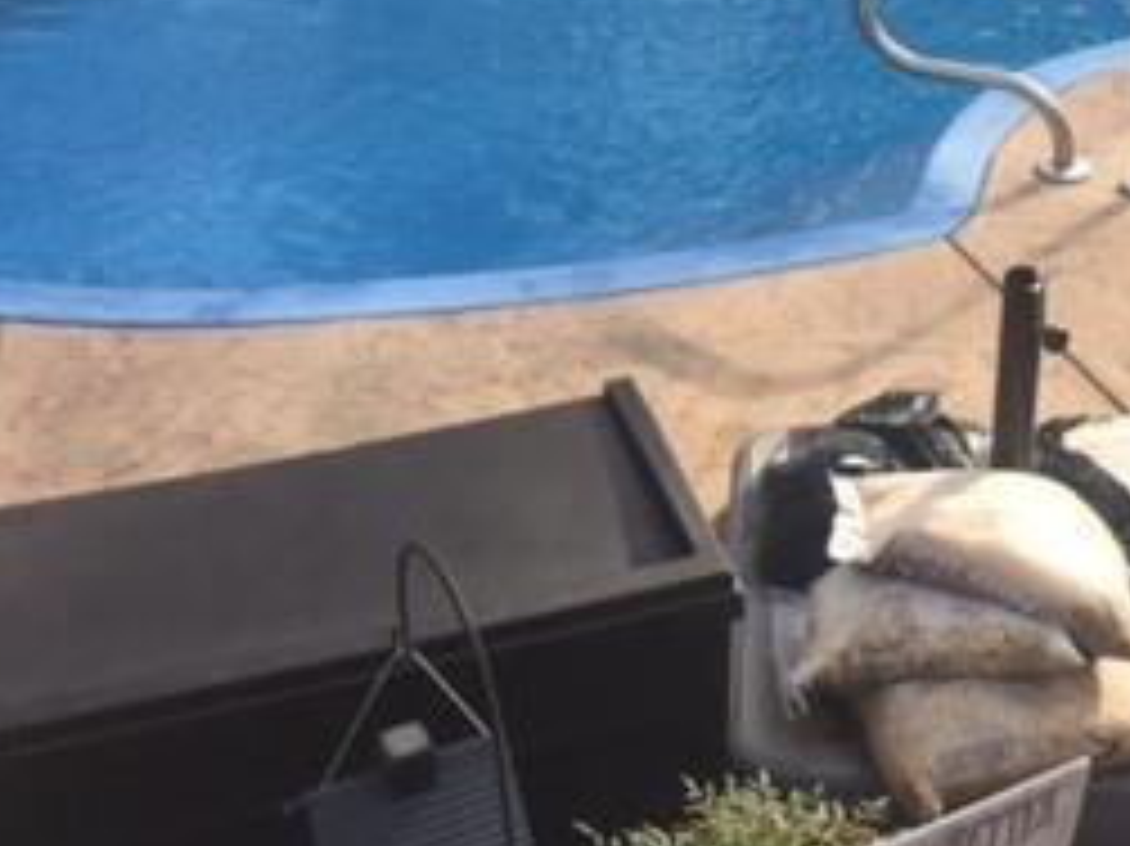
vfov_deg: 19.1
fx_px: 2414
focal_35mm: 74
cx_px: 860
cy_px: -72
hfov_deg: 26.0
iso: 32
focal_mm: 4.15
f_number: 2.2
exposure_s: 1/842
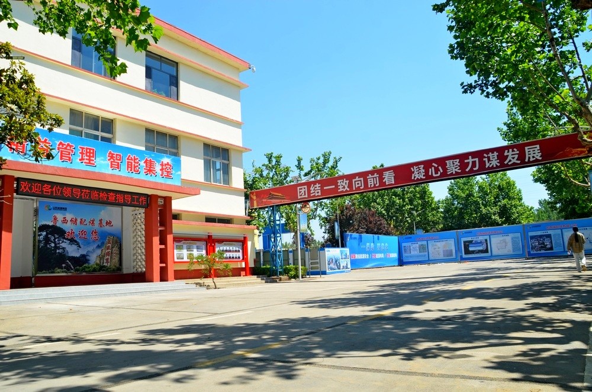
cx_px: 296
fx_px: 443
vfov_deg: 47.7
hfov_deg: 67.5
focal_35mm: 27
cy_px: 196
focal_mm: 18
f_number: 8
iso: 160
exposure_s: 1/250
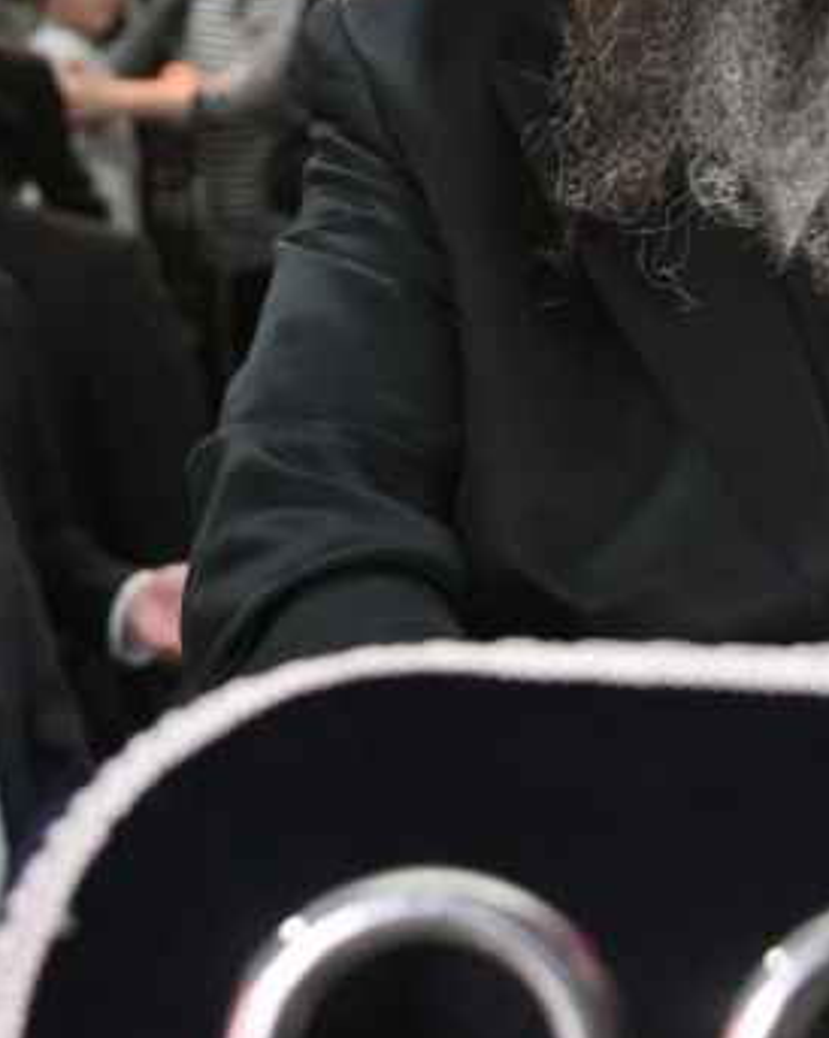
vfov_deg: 14.9
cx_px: 779
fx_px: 3960
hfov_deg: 11.9
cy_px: 254
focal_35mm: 129
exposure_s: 1/200
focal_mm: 46
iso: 500
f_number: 4
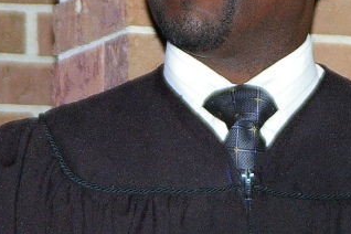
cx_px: 373
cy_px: 118
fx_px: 4241
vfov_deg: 3.2
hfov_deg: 4.7
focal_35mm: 435
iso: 800
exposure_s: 1/90
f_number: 5.6
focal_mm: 90
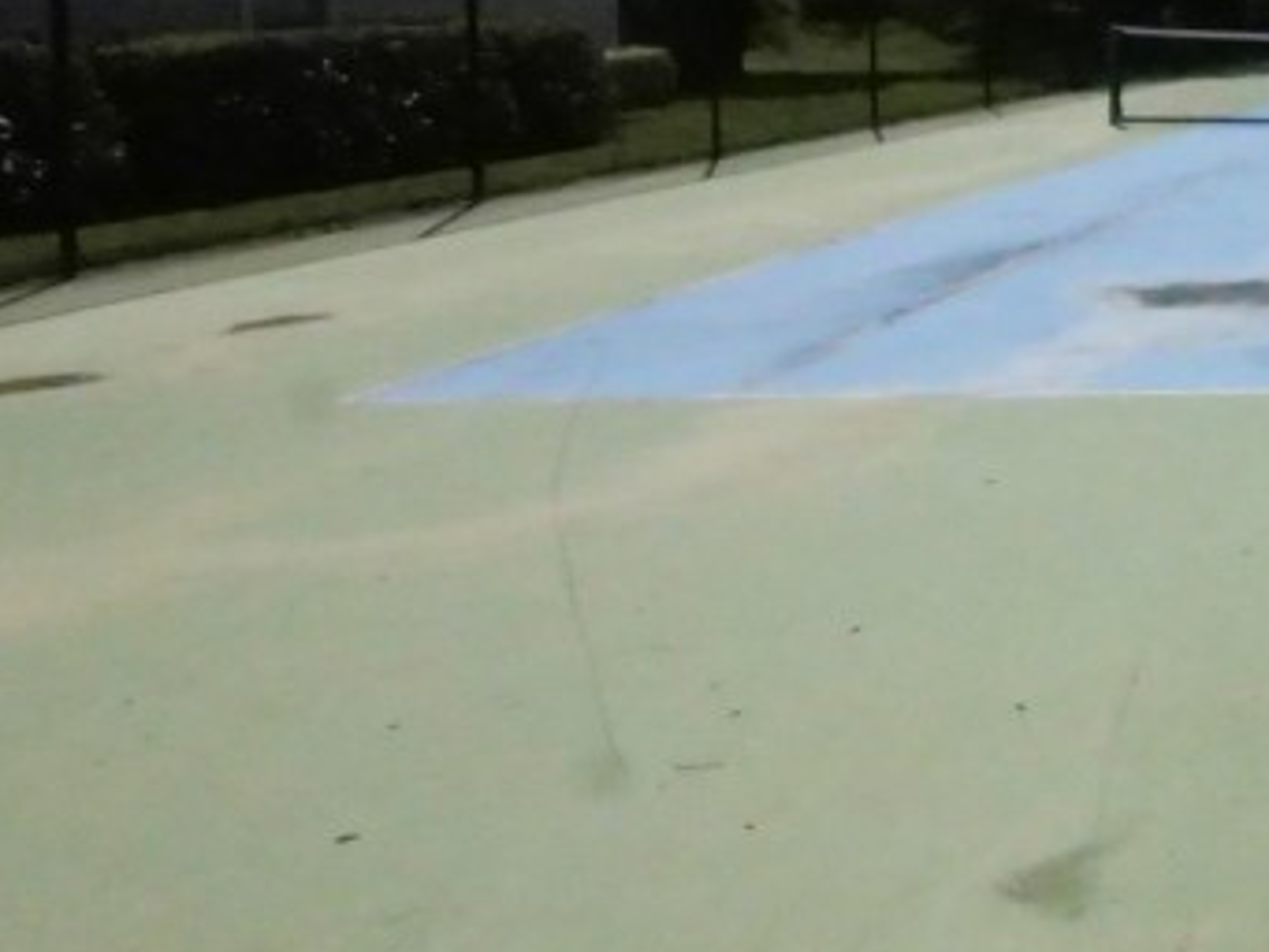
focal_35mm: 42
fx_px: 1540
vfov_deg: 32.1
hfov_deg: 32.3
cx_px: 1693
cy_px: 41
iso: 12800
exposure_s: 1/8000
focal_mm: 7
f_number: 22
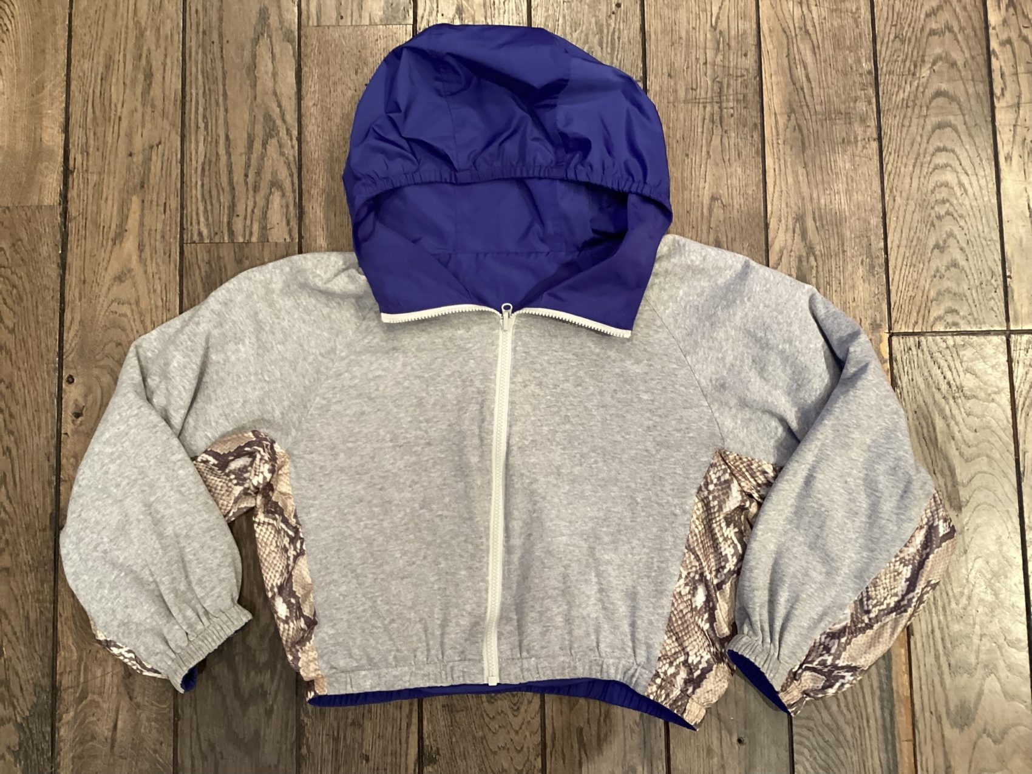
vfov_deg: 45.4
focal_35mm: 31
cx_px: 516
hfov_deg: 58.4
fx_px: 924
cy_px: 387
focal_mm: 3.3
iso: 160
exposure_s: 1/50
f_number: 2.4
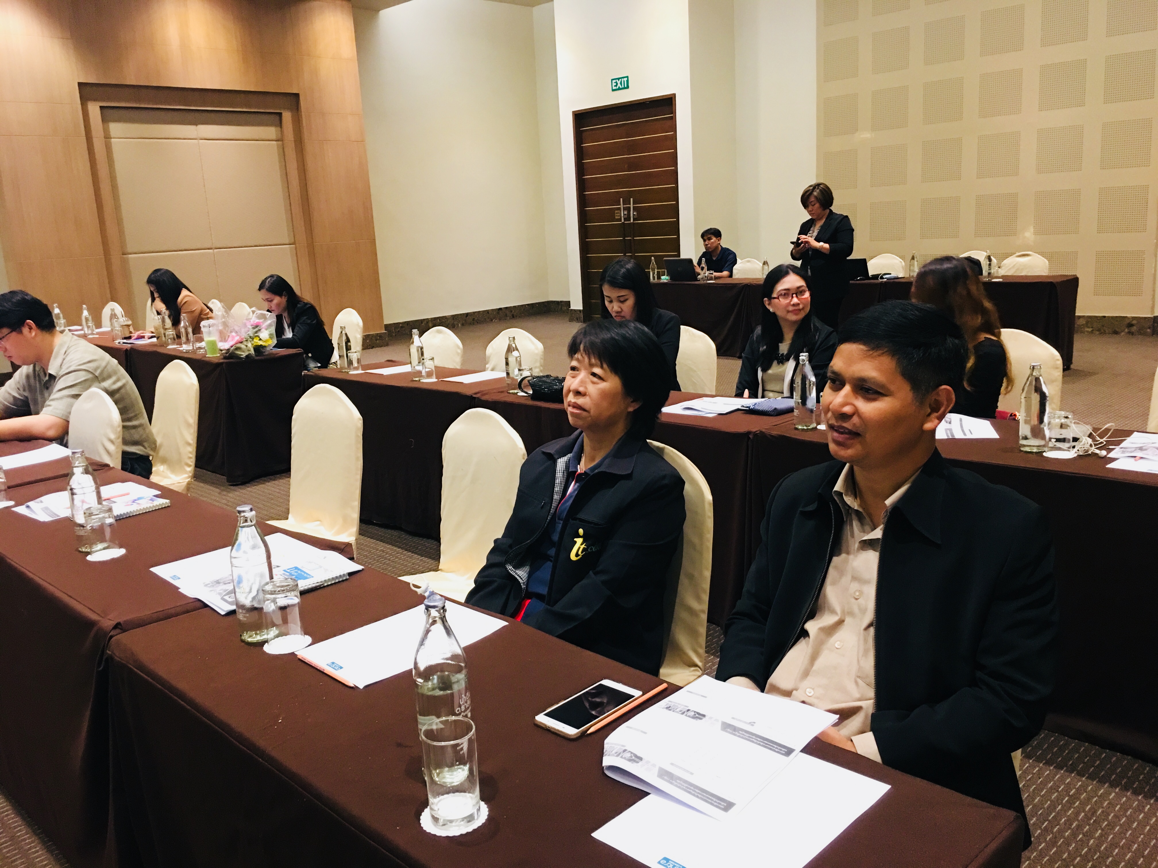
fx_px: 970
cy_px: 434
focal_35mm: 29
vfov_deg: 48.2
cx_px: 579
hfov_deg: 61.7
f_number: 2.2
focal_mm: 4.15
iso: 100
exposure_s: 1/17
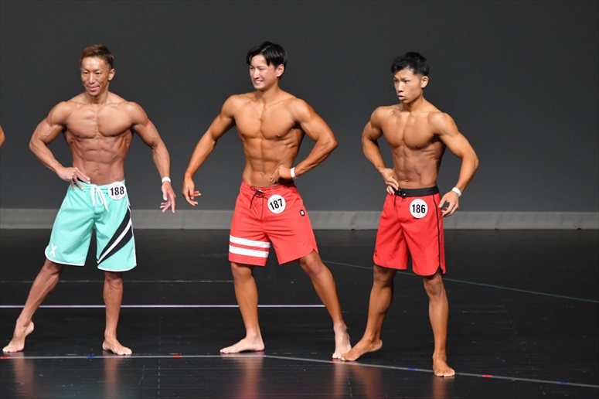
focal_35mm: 315
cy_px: 200
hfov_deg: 6.5
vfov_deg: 4.4
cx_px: 300
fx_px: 5239
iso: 4000
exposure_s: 1/400
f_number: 5.6
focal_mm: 210
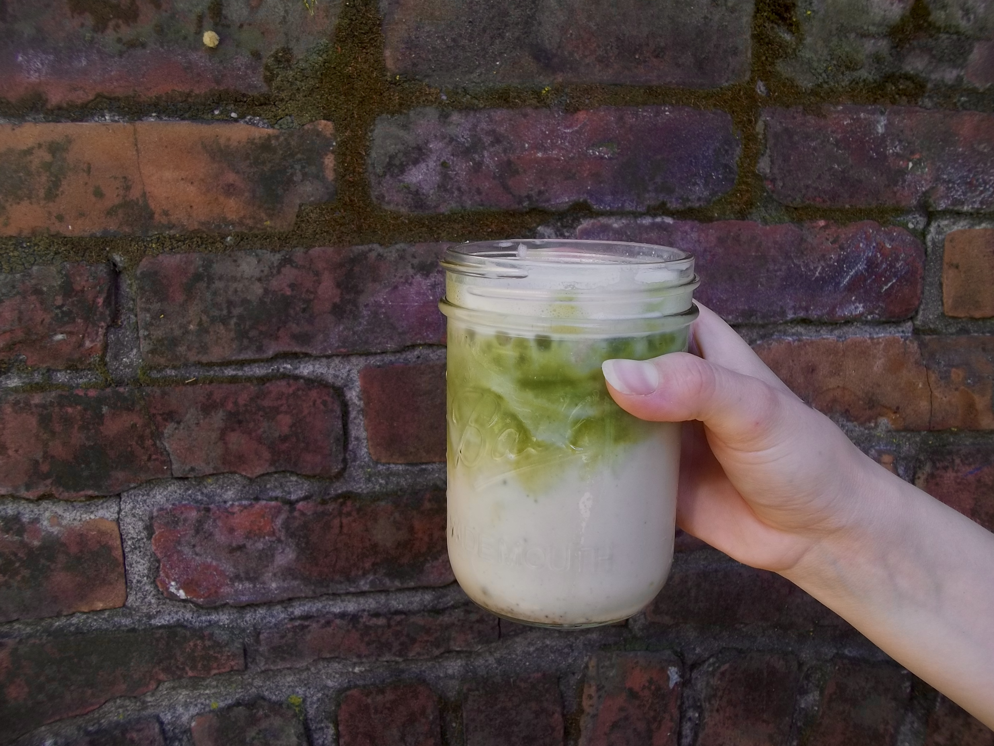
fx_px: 919
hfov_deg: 56.8
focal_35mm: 32
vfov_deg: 44.2
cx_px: 497
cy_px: 373
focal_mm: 5.7
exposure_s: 1/60
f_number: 2.9
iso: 64
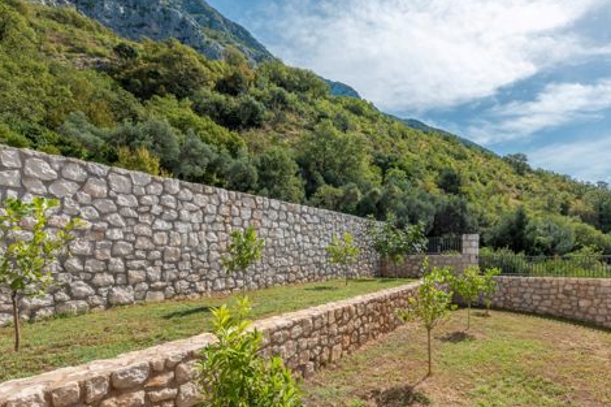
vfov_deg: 58.5
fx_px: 356
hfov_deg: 80.2
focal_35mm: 21
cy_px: 260
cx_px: 367
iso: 100
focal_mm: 14
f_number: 6.3
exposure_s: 1/400
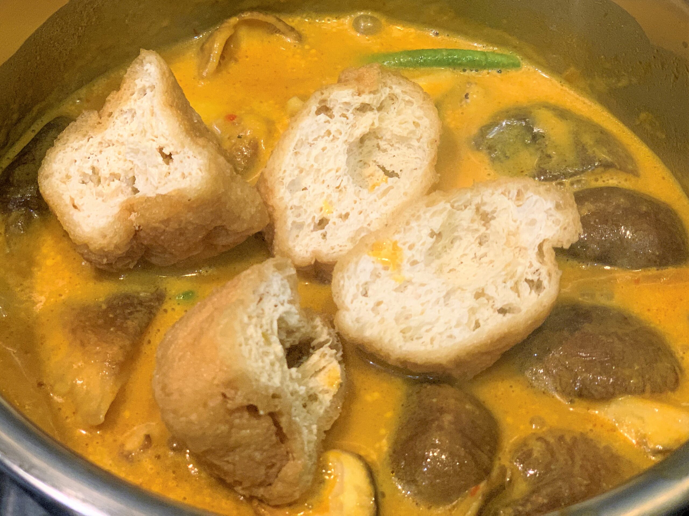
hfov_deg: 36.8
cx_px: 344
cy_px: 258
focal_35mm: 52
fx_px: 1035
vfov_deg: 28.0
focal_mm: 6
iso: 200
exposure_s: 1/50
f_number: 2.4
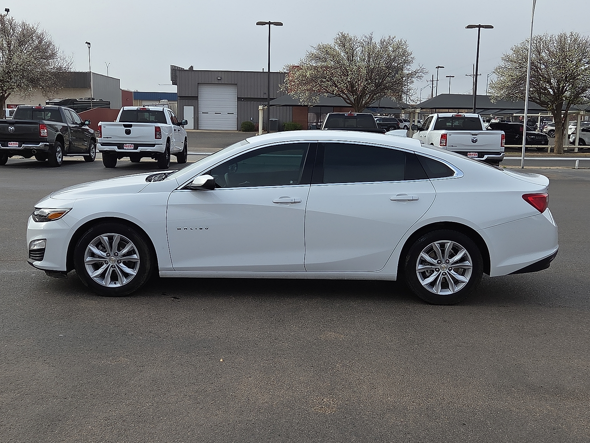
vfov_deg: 34.3
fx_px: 716
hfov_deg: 44.8
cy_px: 222
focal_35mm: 42
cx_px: 295
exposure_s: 1/2500
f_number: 1.8
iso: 76
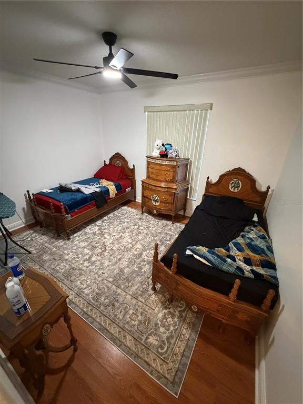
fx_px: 163
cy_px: 202
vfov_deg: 102.1
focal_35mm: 14
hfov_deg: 85.7
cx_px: 152
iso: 1000
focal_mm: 2.22
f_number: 2.2
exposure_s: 1/40
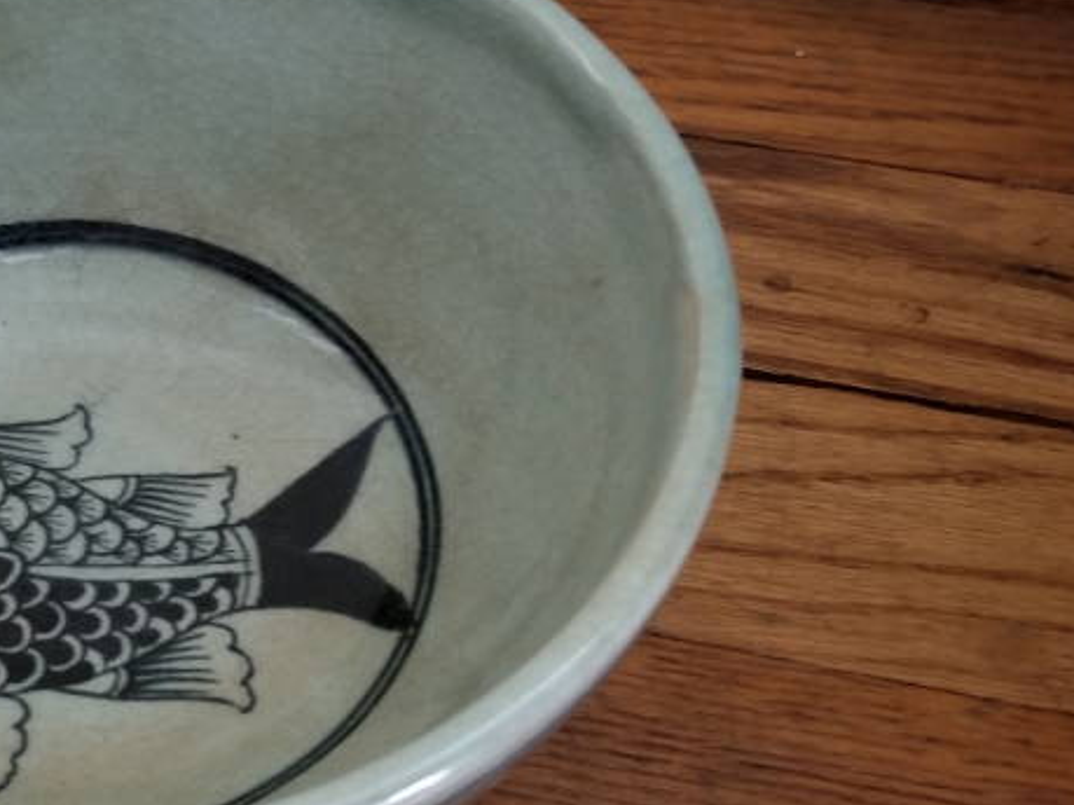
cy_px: 418
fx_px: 1582
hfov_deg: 35.5
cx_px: 126
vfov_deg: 28.5
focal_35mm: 51
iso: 320
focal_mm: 4.25
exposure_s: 1/10
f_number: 1.7
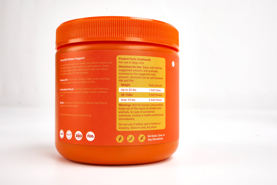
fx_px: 315
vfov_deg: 32.6
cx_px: 138
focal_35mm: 41
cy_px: 92
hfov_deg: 47.4
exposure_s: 1/80
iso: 100
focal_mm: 41
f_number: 16
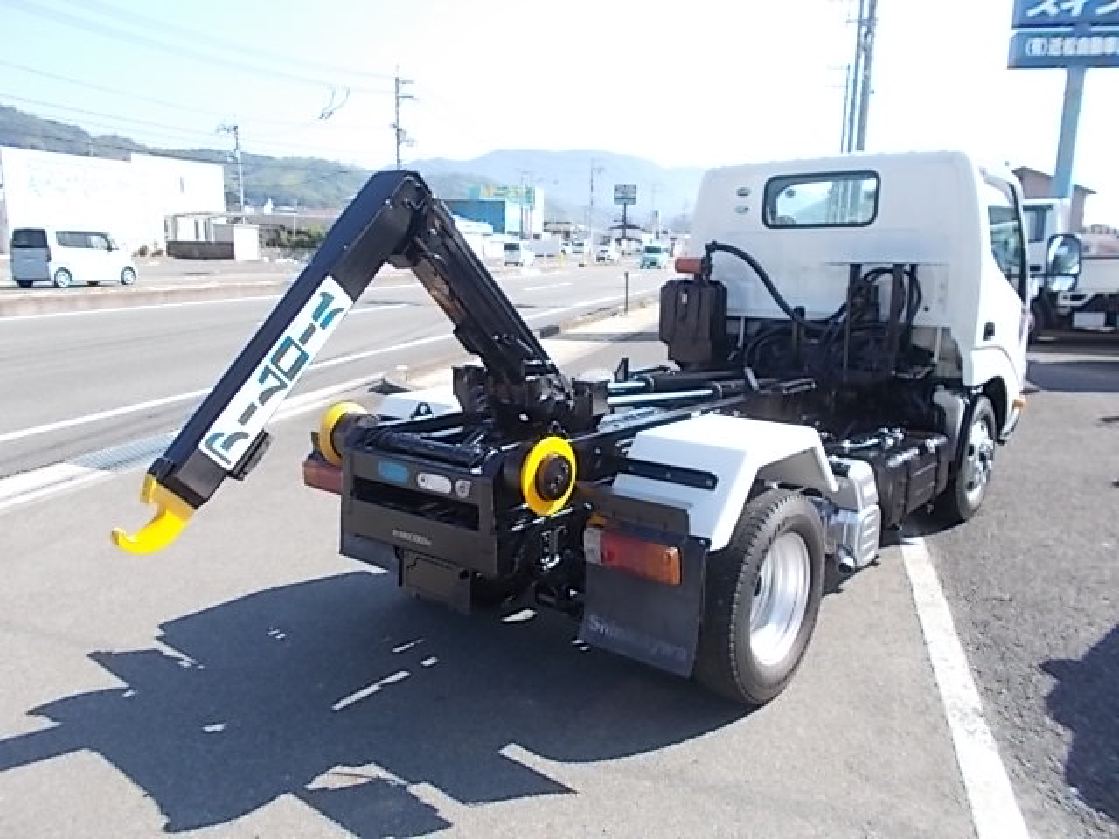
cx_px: 560
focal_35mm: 26
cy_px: 420
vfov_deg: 53.1
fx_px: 840
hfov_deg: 67.3
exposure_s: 1/320
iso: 80
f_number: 3.2
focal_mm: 4.6
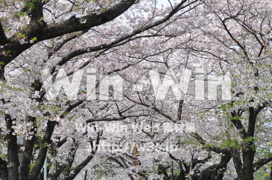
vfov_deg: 10.1
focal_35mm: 135
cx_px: 136
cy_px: 90
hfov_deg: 15.2
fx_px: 1018
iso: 220
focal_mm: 90
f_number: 5.6
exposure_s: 1/500
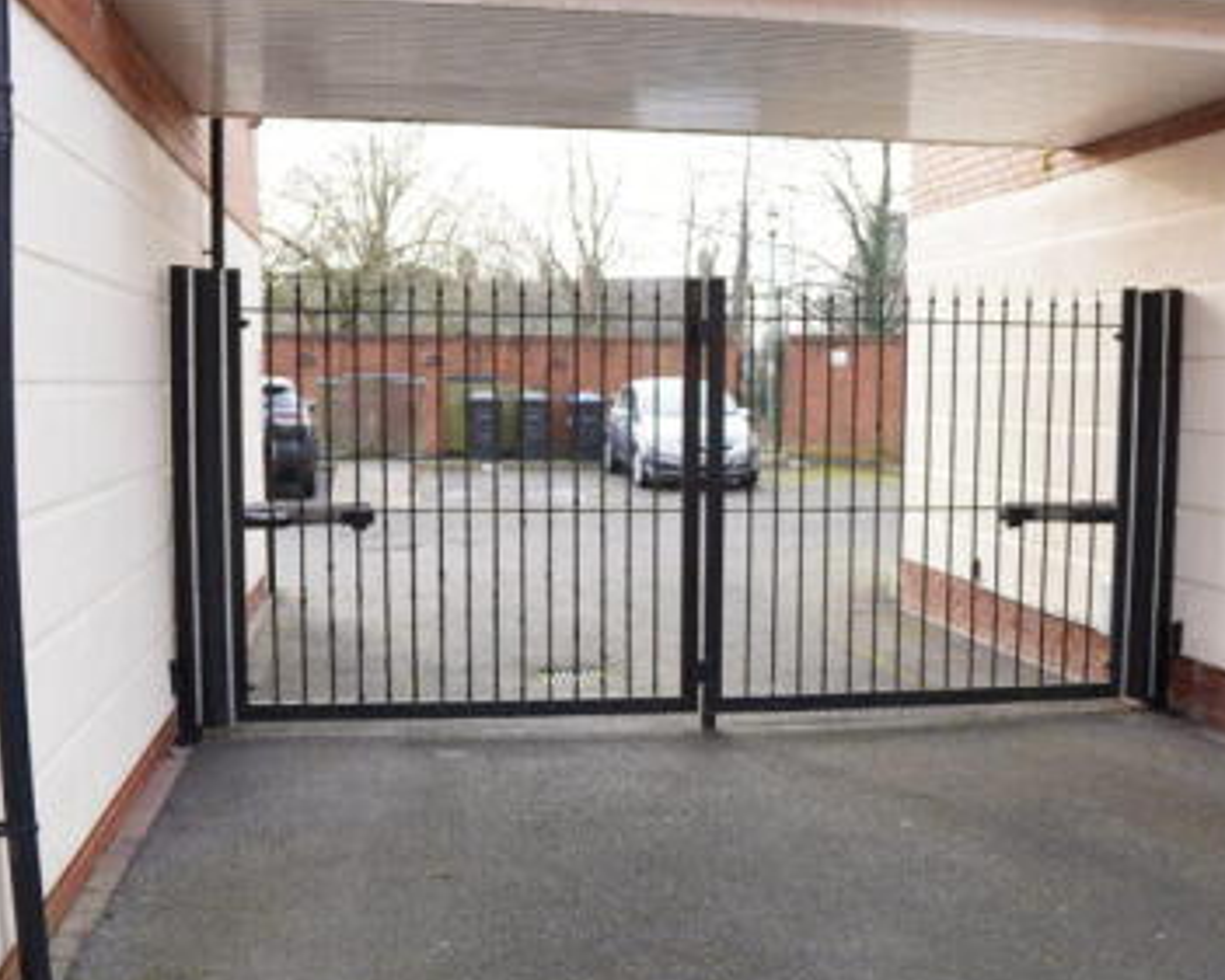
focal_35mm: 42
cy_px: 556
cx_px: 731
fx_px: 1523
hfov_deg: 43.6
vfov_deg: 35.6
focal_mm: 16
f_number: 4
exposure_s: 1/160
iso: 320
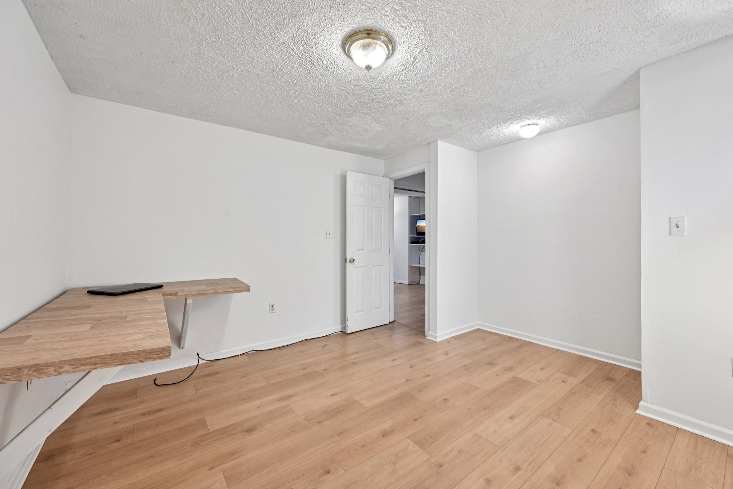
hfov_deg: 104.3
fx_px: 285
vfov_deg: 81.2
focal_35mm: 14
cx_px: 366
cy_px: 244
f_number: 8
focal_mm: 14
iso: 400
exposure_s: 1/10
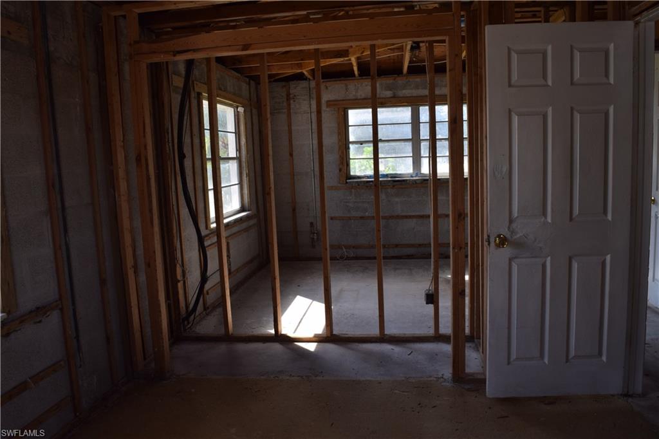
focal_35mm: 27
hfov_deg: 67.4
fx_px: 494
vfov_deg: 47.9
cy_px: 220
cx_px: 330
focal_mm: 18
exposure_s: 1/200
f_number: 7.1
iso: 400
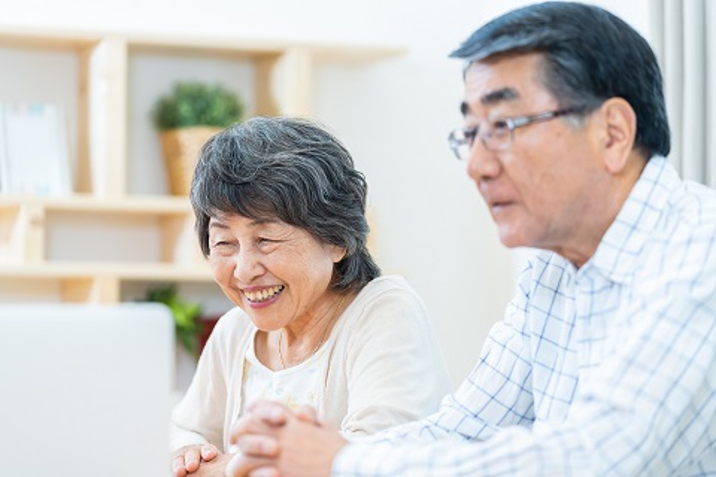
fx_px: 2327
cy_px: 238
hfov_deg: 17.5
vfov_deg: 11.7
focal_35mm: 117
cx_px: 358
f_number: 2.8
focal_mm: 117
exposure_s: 1/200
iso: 1250
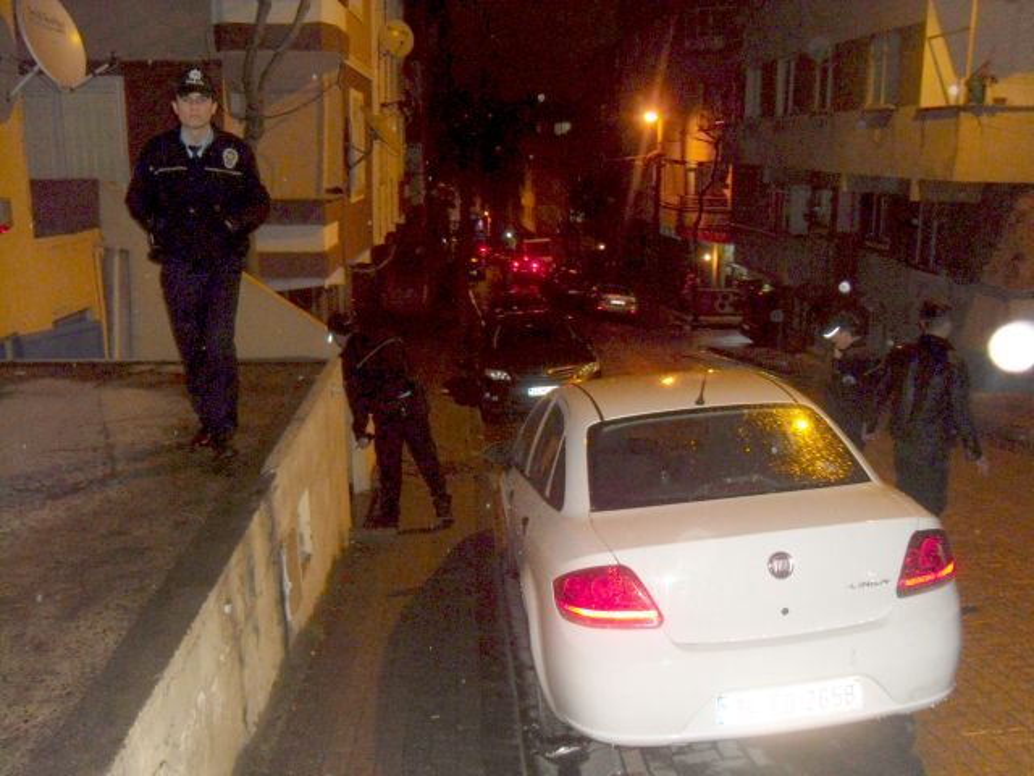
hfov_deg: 54.0
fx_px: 1016
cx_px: 517
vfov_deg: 41.8
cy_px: 388
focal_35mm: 34
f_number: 2.8
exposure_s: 1/45
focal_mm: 6
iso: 400
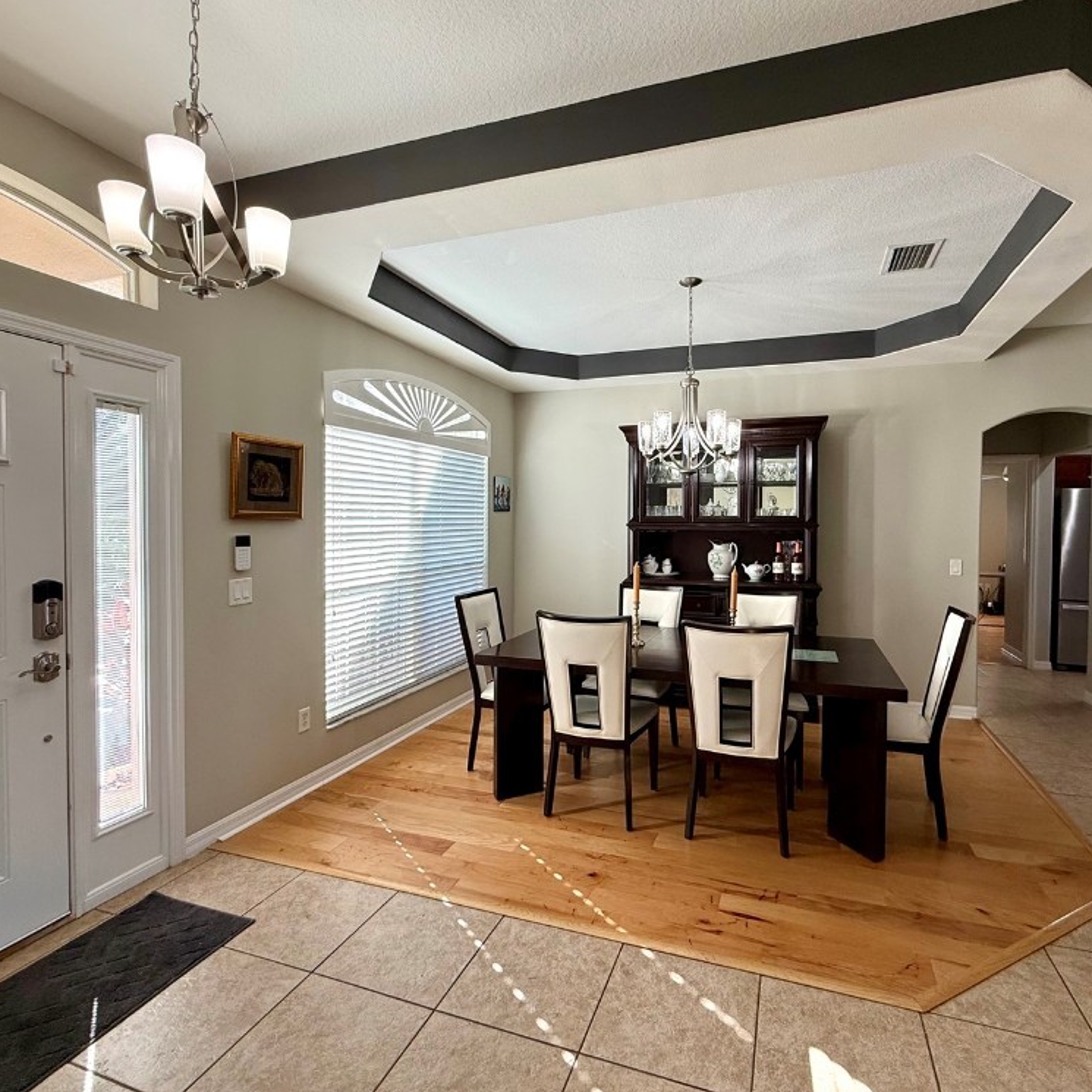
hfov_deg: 83.7
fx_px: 607
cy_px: 535
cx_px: 602
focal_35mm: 17
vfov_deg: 84.0
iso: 100
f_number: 2.2
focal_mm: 2.22
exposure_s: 1/120
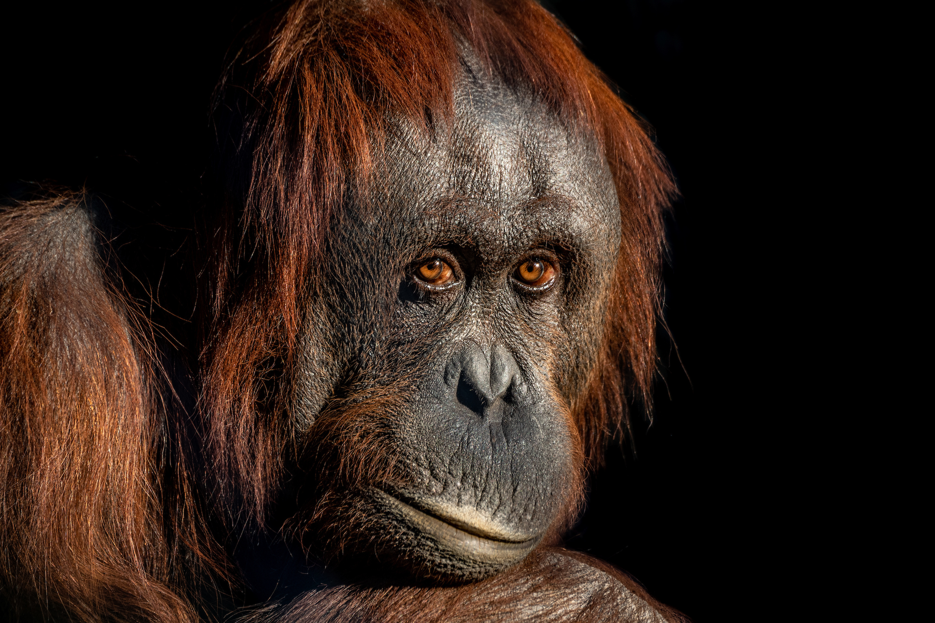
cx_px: 468
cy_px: 312
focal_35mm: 600
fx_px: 15582
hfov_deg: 3.4
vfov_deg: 2.3
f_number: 5.6
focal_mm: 400
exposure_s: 1/320
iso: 100
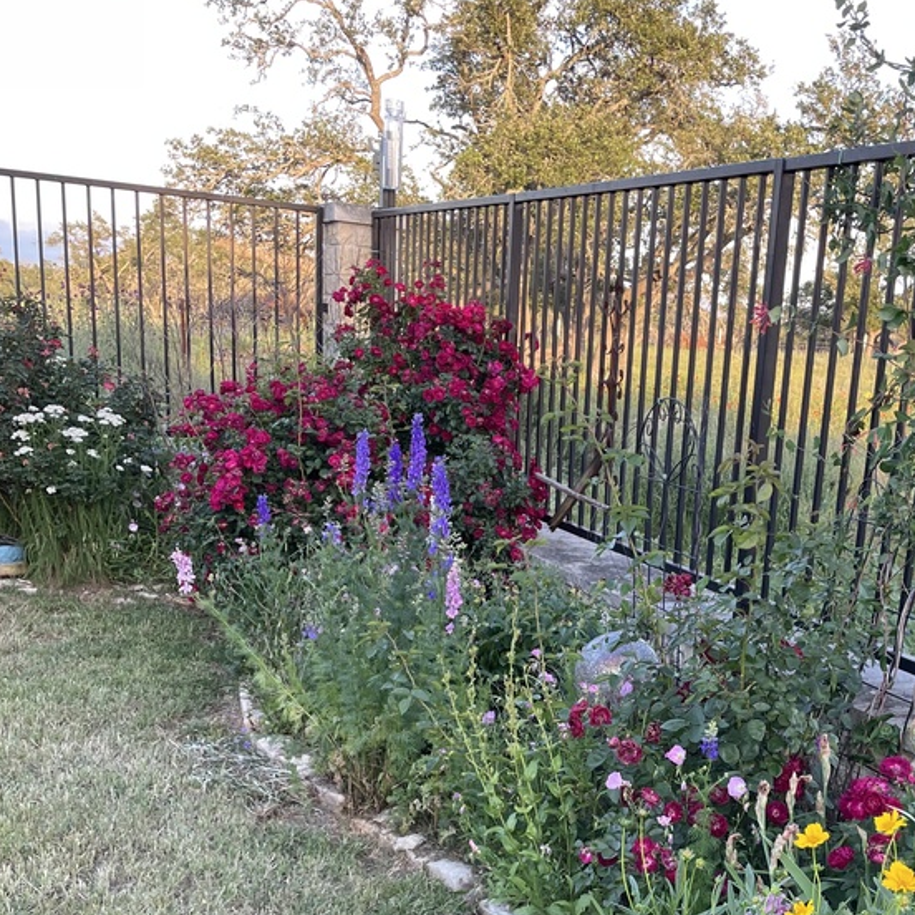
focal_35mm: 45
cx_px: 660
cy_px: 781
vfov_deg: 35.8
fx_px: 1346
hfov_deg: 36.9
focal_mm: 4.2
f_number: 1.6
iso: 40
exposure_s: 1/121
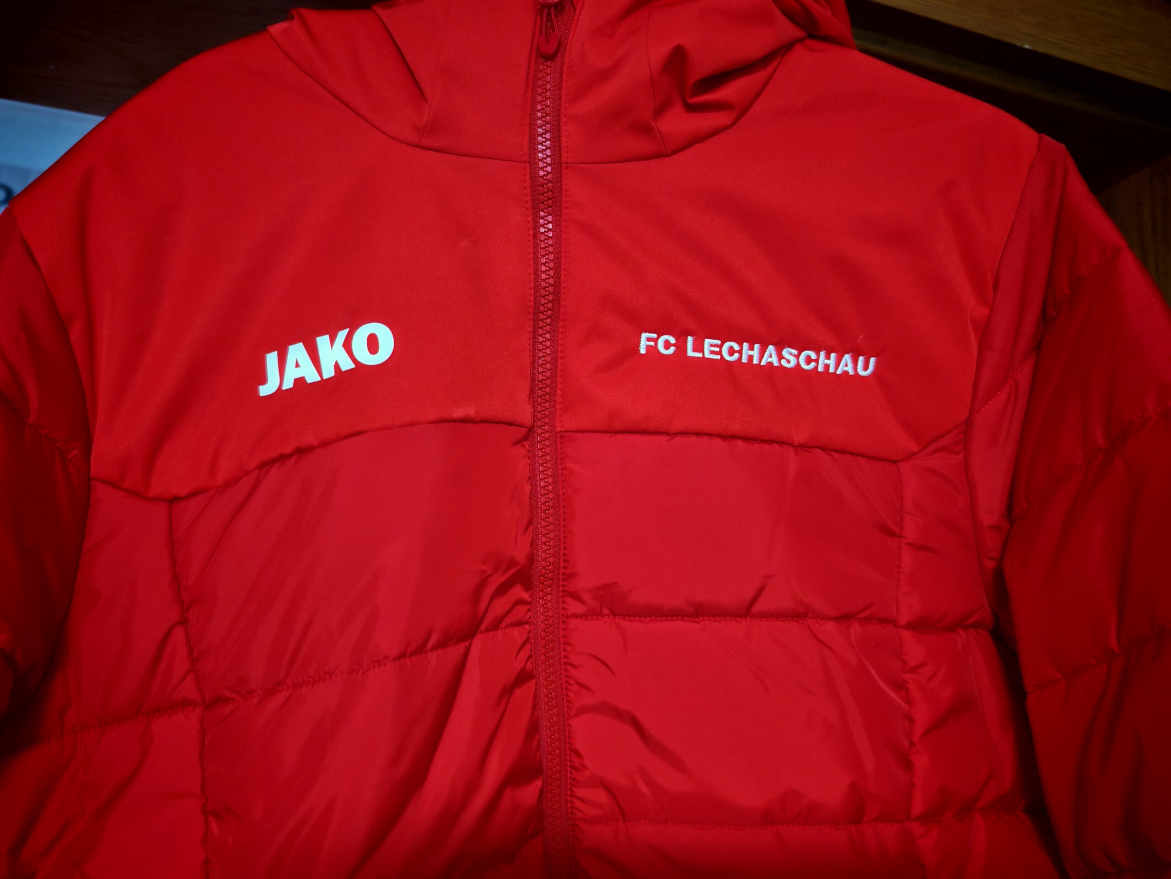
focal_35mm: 27
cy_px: 440
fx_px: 913
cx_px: 586
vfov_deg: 51.4
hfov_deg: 65.3
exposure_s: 1/25
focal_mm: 6.83
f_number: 1.4
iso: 640
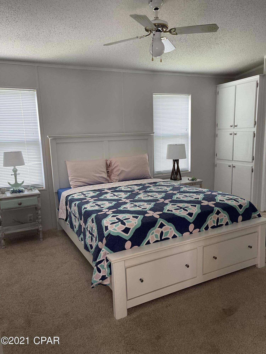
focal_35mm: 26
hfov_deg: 53.1
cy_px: 177
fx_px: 266
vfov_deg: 67.3
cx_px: 133
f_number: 1.6
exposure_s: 1/60
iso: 125
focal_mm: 5.1
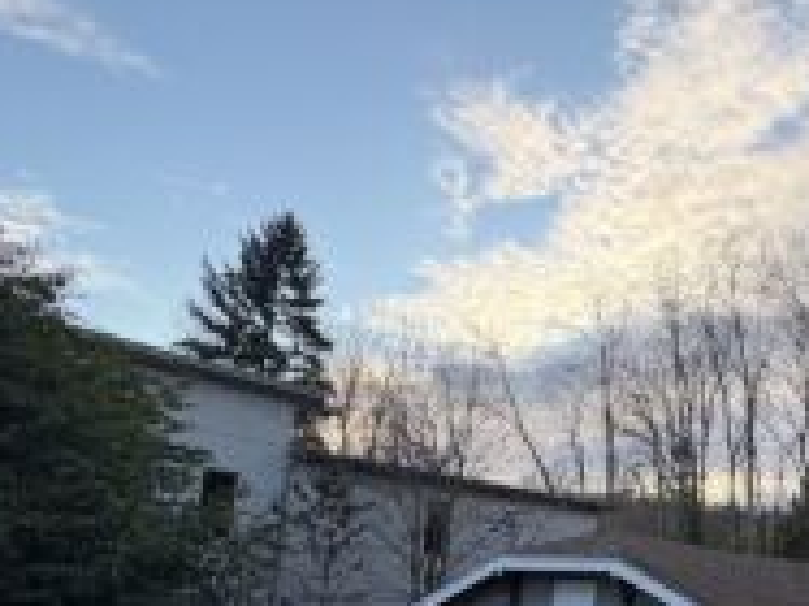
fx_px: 701
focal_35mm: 30
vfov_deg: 44.2
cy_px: 498
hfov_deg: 48.5
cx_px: 822
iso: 64
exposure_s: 1/473
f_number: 2.2
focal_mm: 2.22
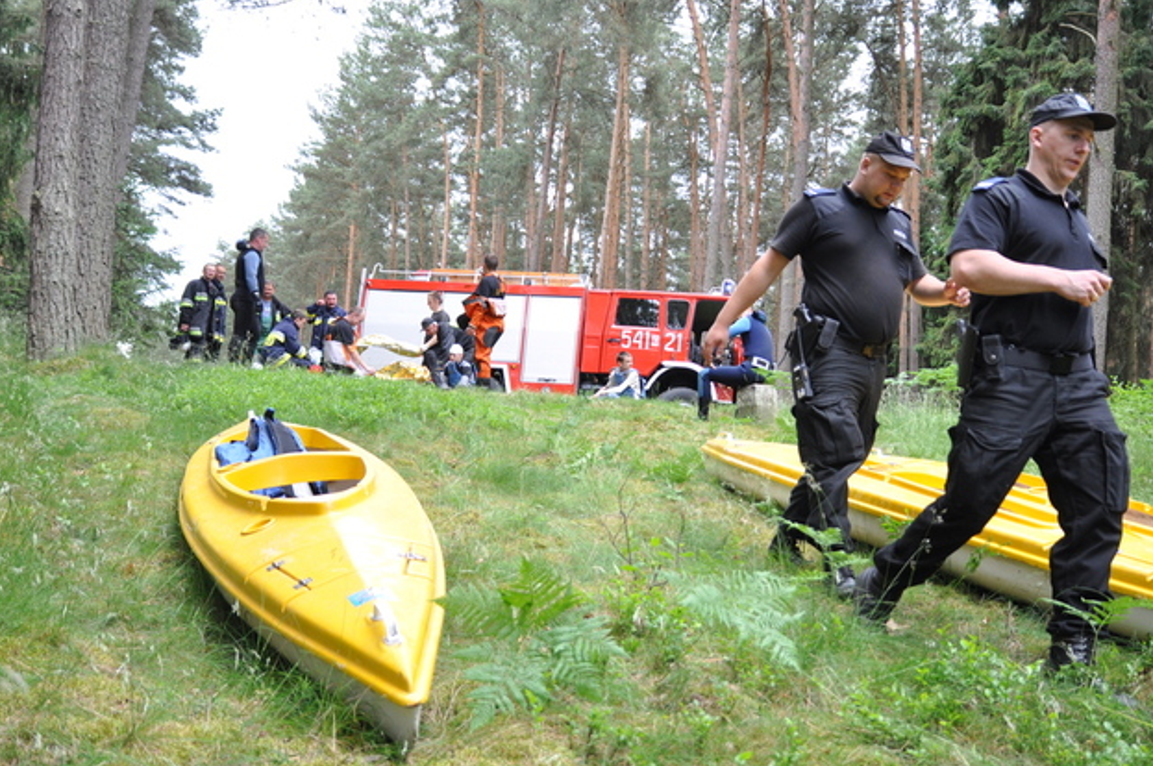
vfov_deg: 32.5
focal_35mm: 41
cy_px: 414
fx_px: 1312
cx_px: 618
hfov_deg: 47.4
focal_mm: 24
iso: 500
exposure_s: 1/400
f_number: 3
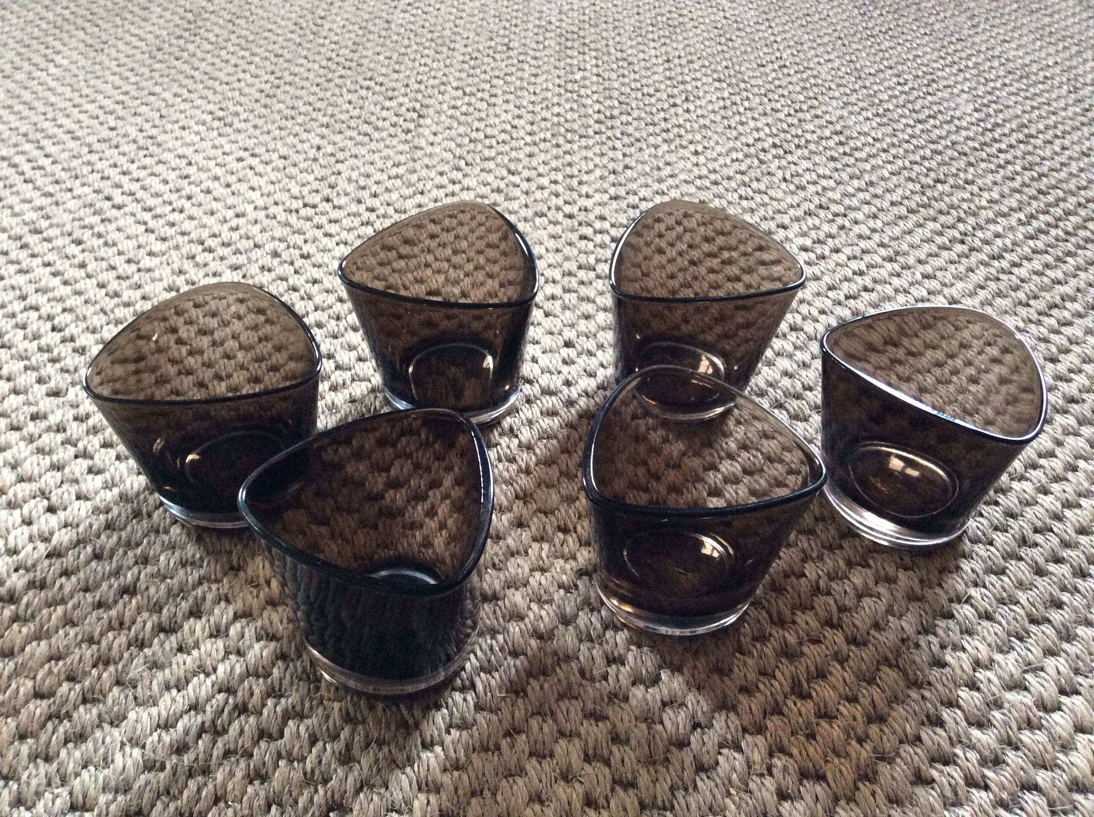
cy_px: 408
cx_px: 547
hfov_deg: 56.9
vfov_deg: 44.1
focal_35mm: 32
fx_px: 1010
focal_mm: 3.3
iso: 320
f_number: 2.4
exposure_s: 1/25
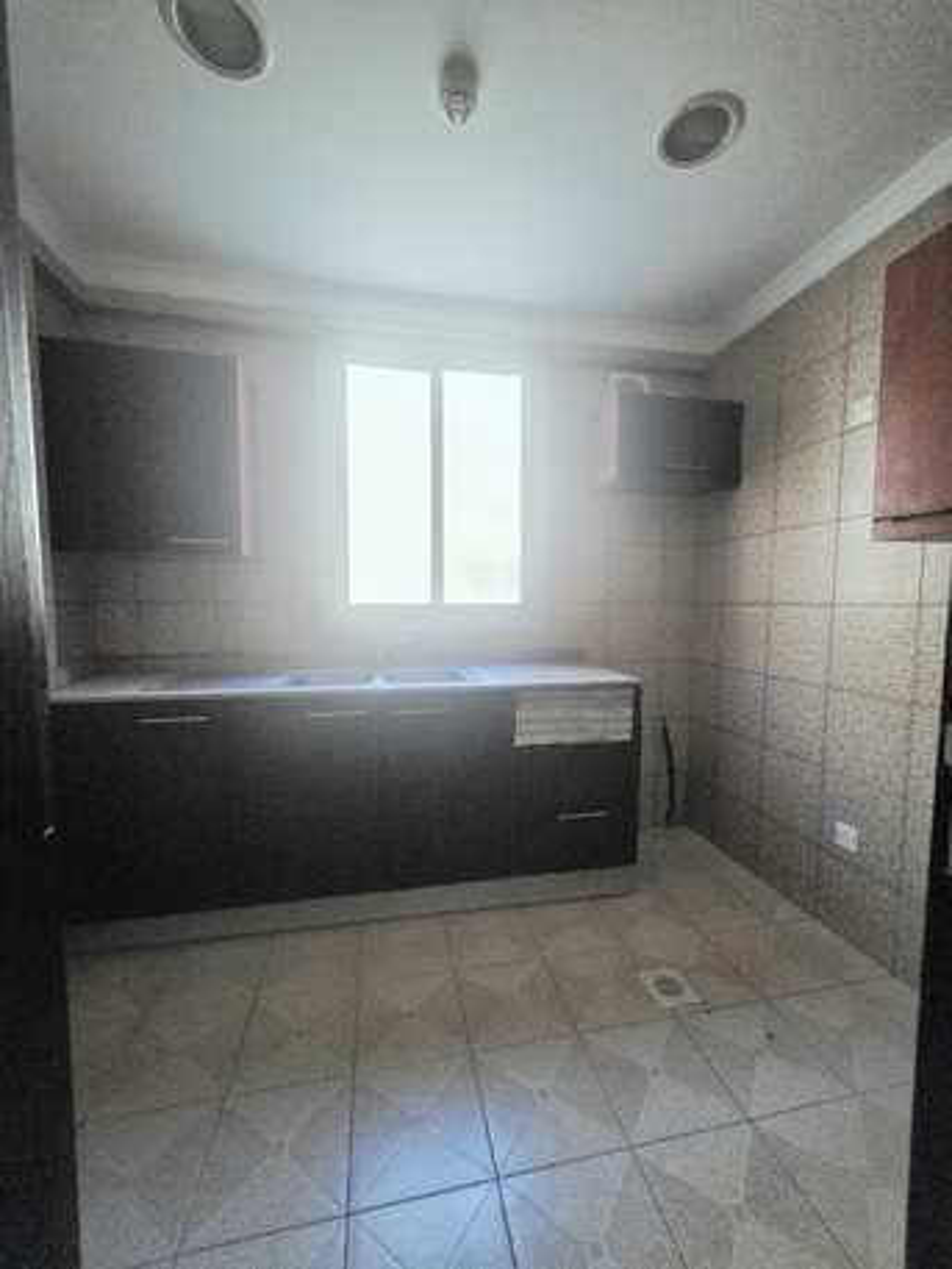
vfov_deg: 106.2
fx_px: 476
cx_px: 476
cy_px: 634
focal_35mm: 13
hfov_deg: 89.9
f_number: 1.9
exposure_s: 1/50.3
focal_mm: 2.2
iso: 1000
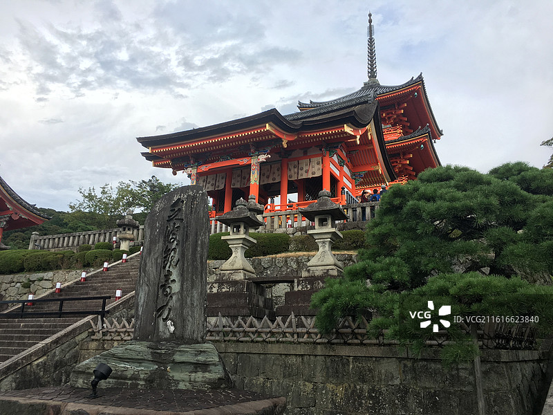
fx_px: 463
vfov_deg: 48.2
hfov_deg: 61.7
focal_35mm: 29
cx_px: 276
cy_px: 208
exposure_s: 1/503
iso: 25
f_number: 2.2
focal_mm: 4.15
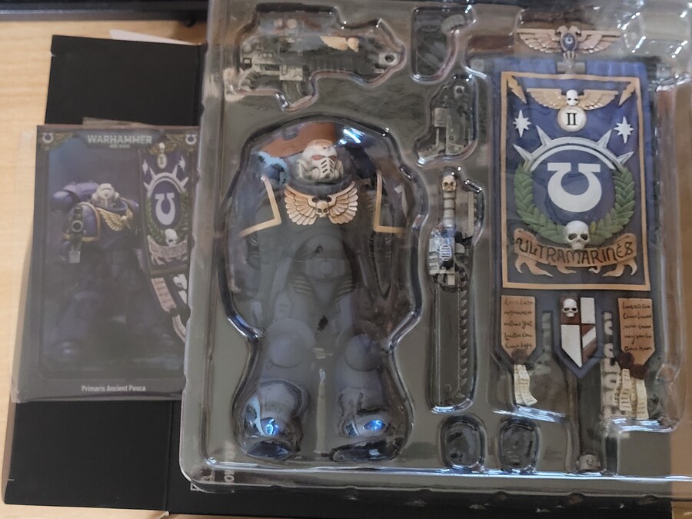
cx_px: 346
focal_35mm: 26
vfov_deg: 53.1
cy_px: 260
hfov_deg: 67.3
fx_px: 520
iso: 1250
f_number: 1.8
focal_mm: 5.4
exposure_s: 1/24
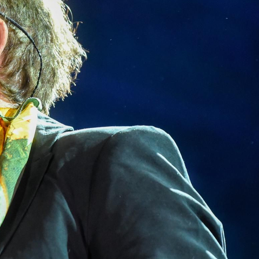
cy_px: 95
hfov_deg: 3.2
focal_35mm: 540
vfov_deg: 3.2
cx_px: -78
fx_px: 4571
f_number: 4
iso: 3200
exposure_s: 1/400
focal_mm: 190
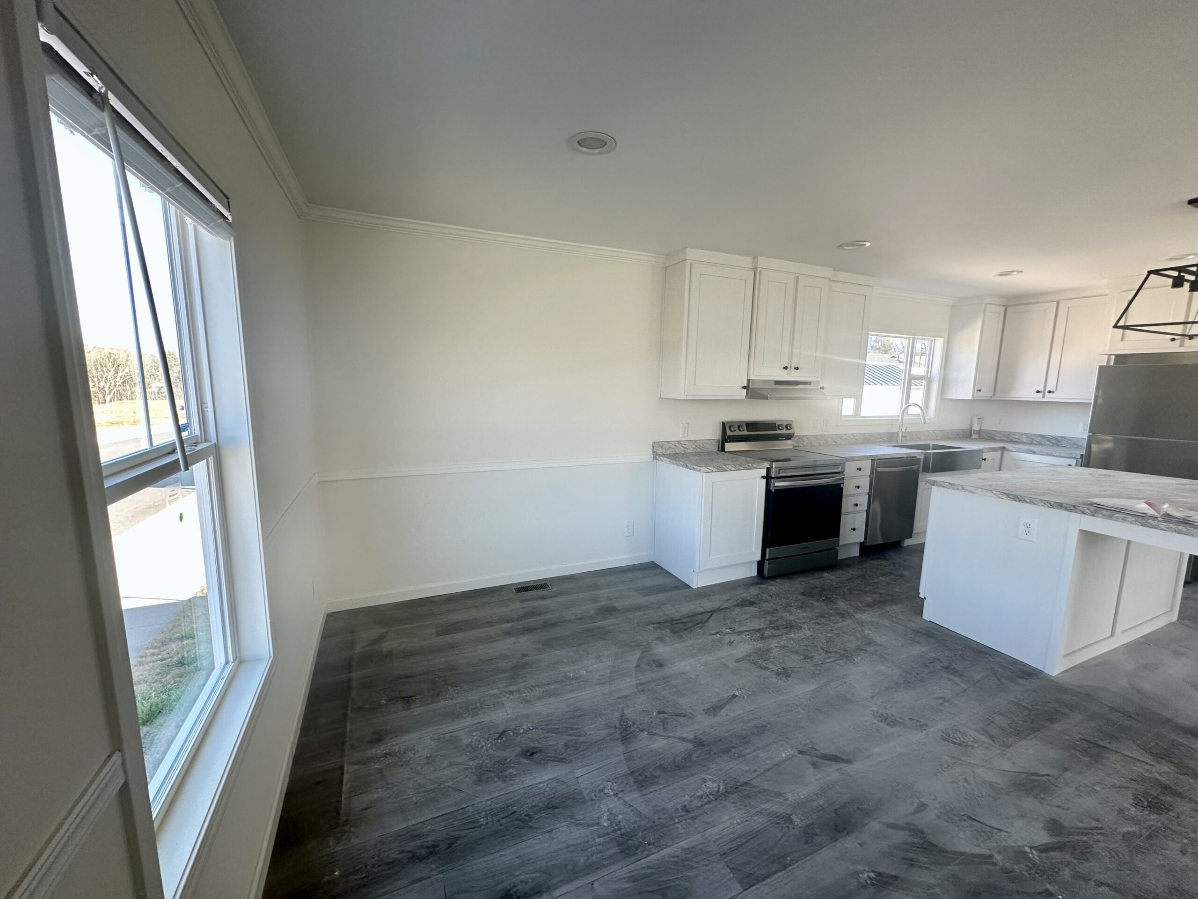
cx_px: 599
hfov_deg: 102.1
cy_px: 450
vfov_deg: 85.7
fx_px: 485
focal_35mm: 14
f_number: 2.2
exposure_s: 1/99
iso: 125
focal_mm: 2.22
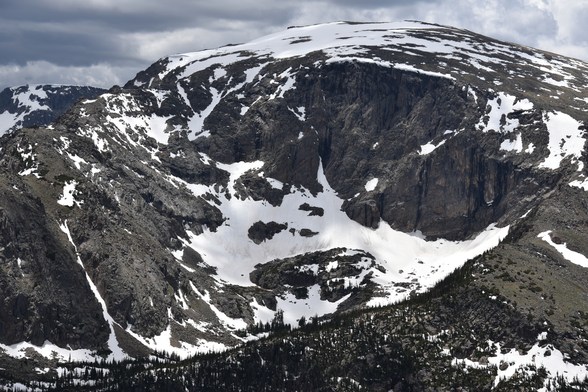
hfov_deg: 20.8
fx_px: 1601
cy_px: 196
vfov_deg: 14.0
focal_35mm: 98
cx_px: 294
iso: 100
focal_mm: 98
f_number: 10
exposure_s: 1/320
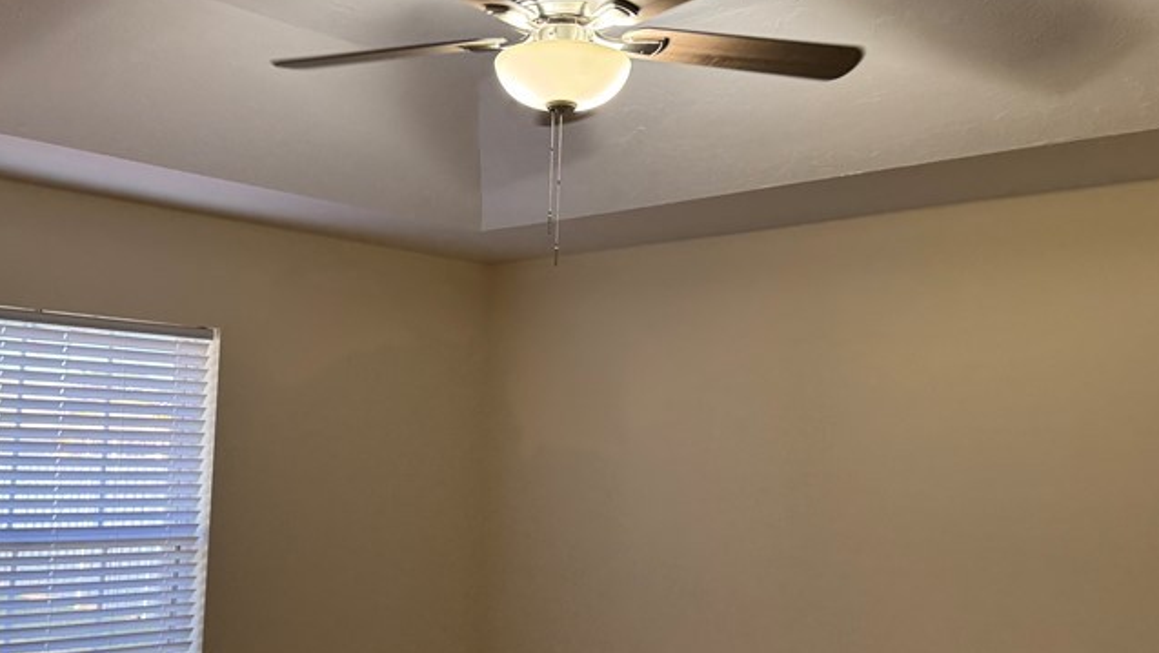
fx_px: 1291
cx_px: 488
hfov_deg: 48.2
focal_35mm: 42
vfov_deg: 28.3
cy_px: 382
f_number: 1.78
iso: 125
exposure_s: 1/120
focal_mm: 6.76
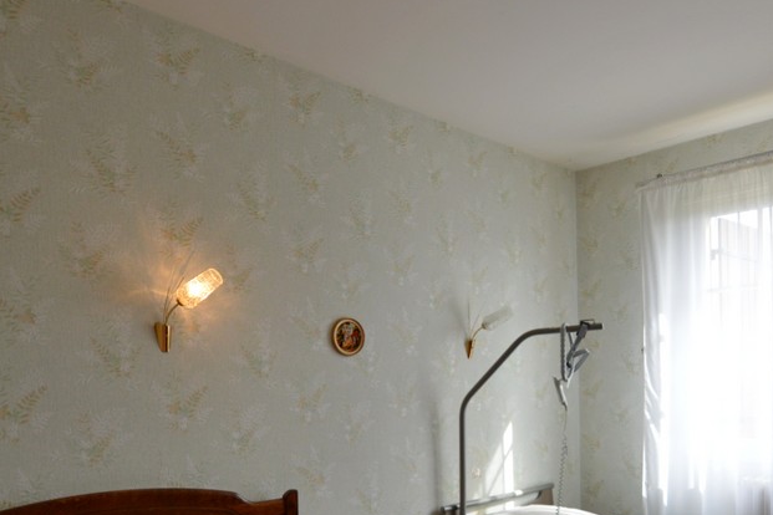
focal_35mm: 29
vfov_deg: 42.9
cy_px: 411
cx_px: 498
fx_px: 623
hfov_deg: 62.5
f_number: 5
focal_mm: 10
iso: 400
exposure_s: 1/100
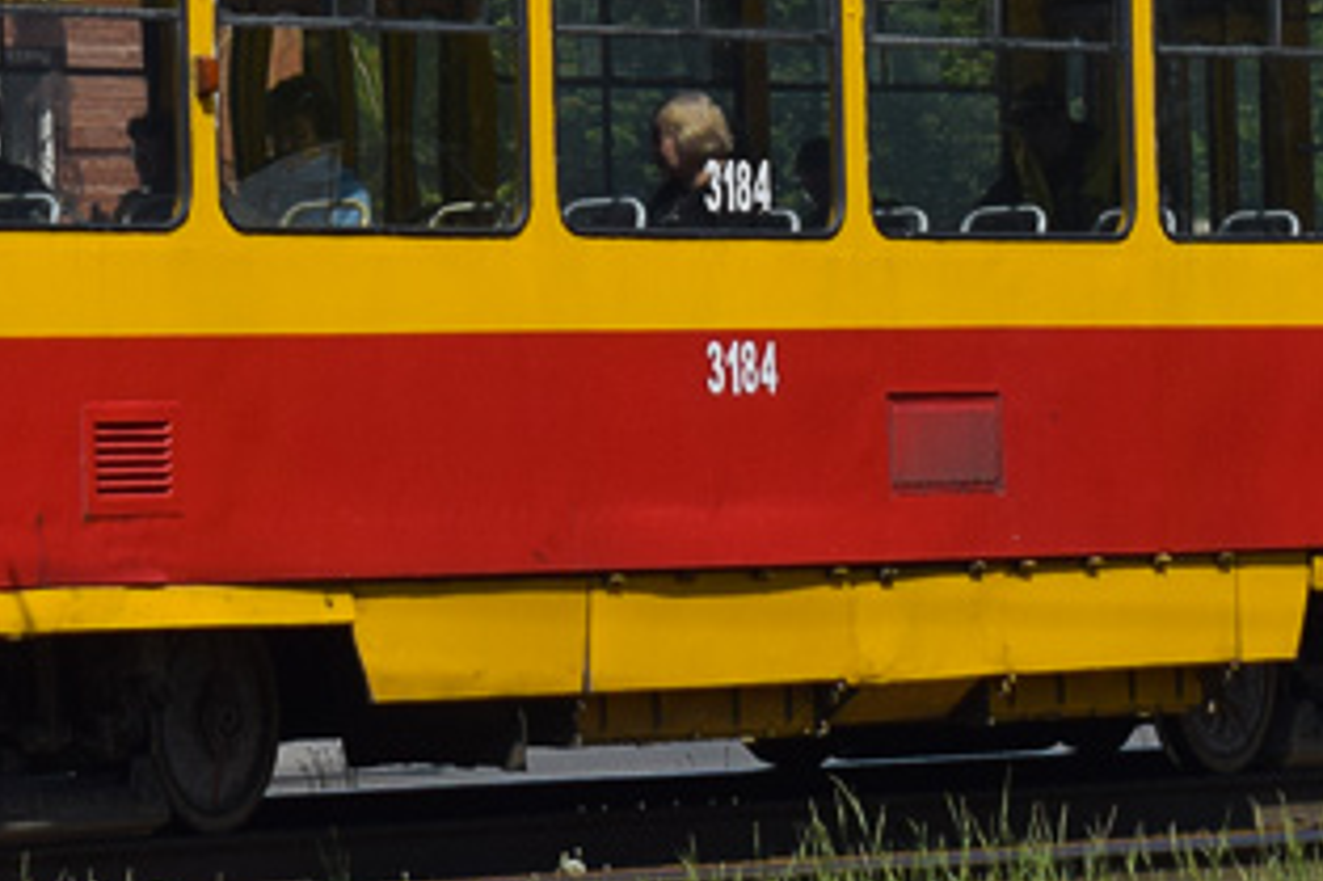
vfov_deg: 5.0
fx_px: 10101
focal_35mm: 275
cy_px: -341
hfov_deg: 7.5
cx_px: -118
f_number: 6.3
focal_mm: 48
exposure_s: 1/800
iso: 100
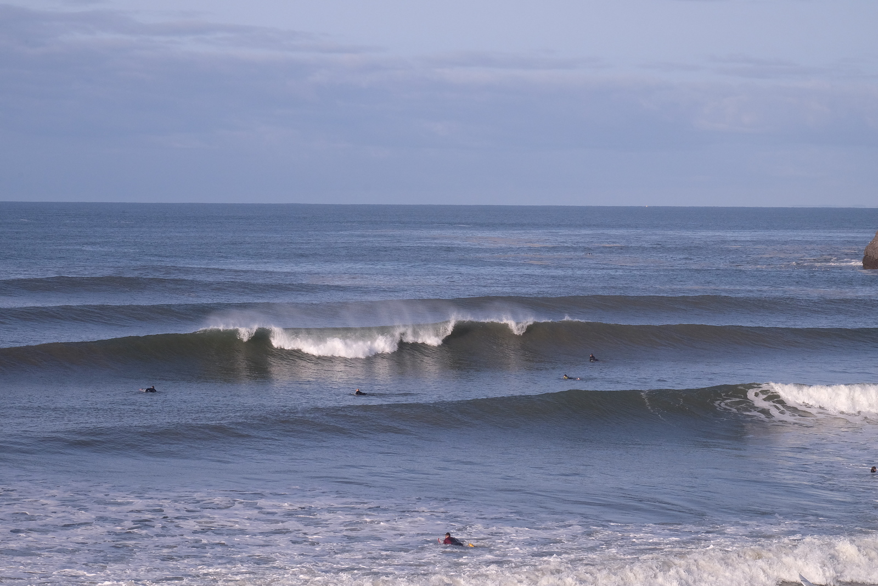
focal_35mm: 101
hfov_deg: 20.2
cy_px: 293
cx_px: 439
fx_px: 2463
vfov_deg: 13.6
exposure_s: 1/1000
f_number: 11
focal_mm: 67.1
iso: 800
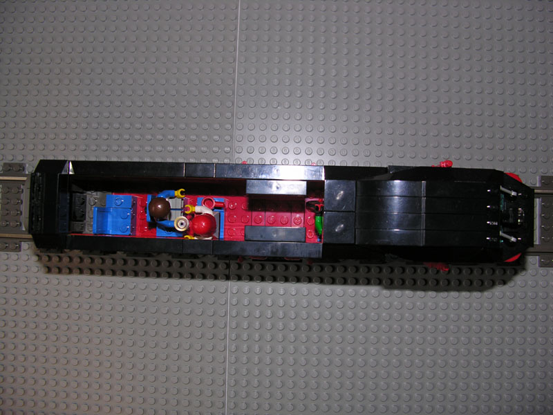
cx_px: 276
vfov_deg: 40.7
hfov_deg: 52.6
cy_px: 208
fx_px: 559
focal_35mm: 35
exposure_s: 1/60.1
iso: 50
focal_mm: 8.9
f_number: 2.8
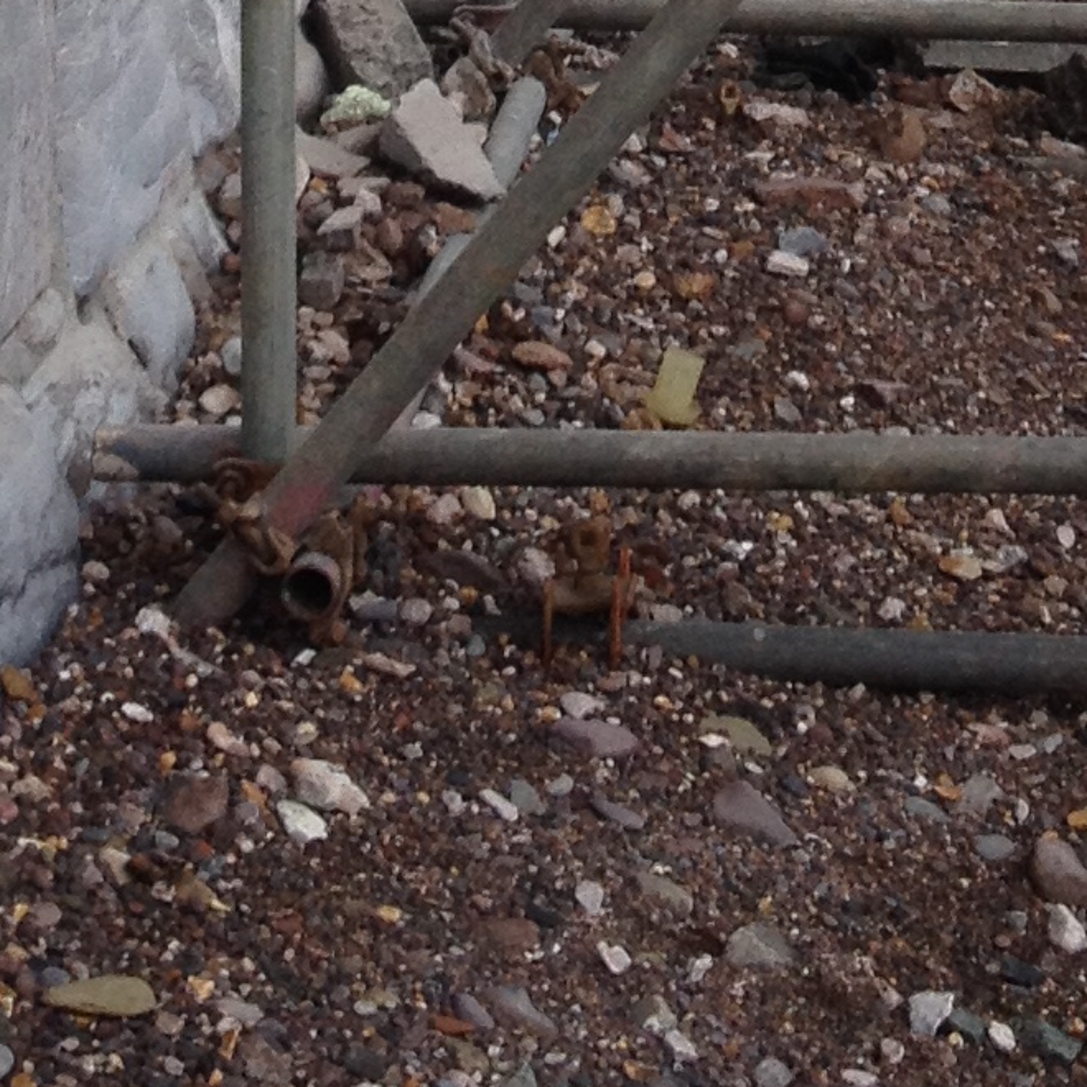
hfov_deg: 11.4
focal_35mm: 153
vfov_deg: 10.5
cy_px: -1062
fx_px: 5436
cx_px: 921
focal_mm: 4.28
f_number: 2.4
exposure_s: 1/1004
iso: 50
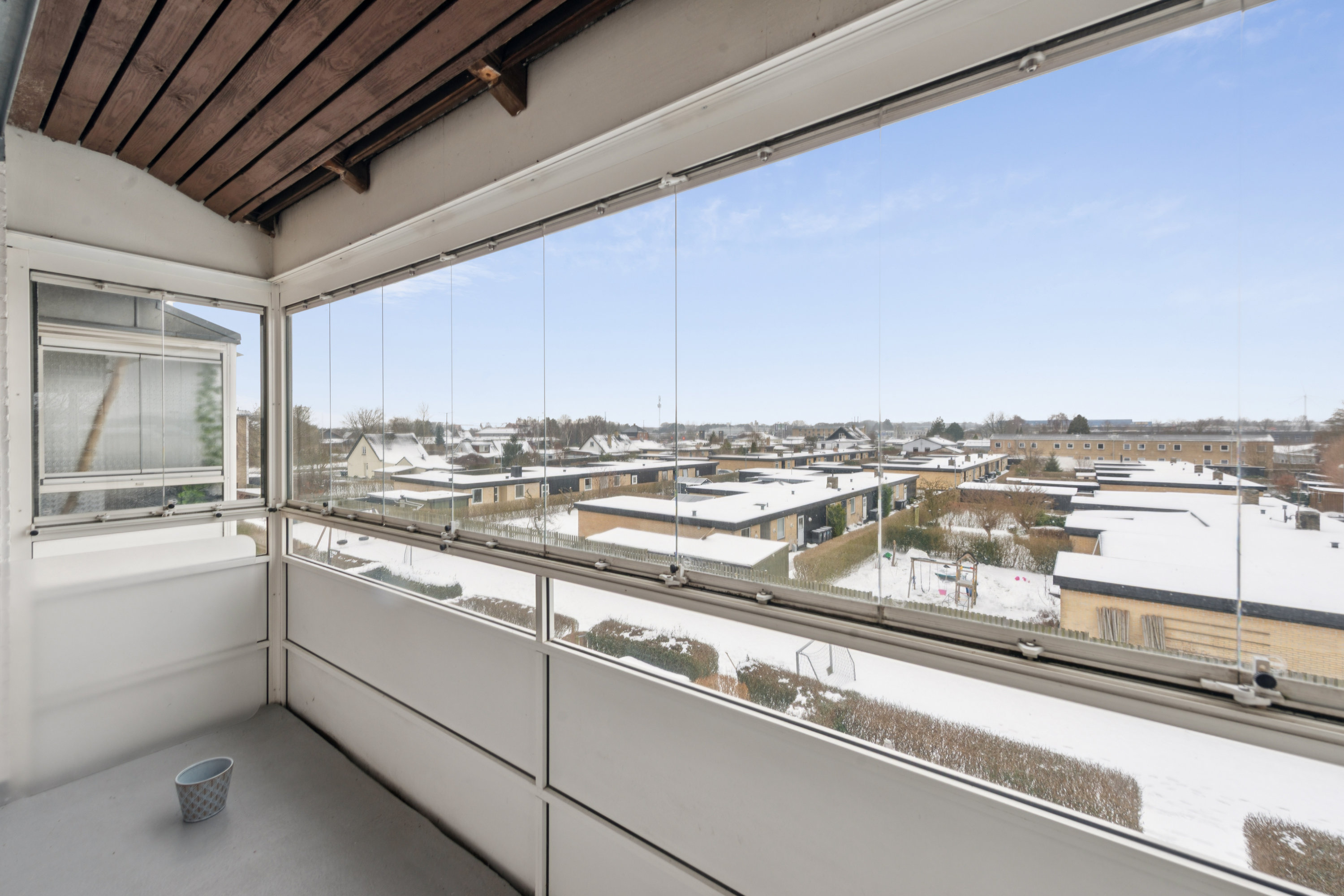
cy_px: 448
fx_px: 523
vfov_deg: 81.2
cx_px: 672
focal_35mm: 14
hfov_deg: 104.3
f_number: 10
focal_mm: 14
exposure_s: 1/20
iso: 200
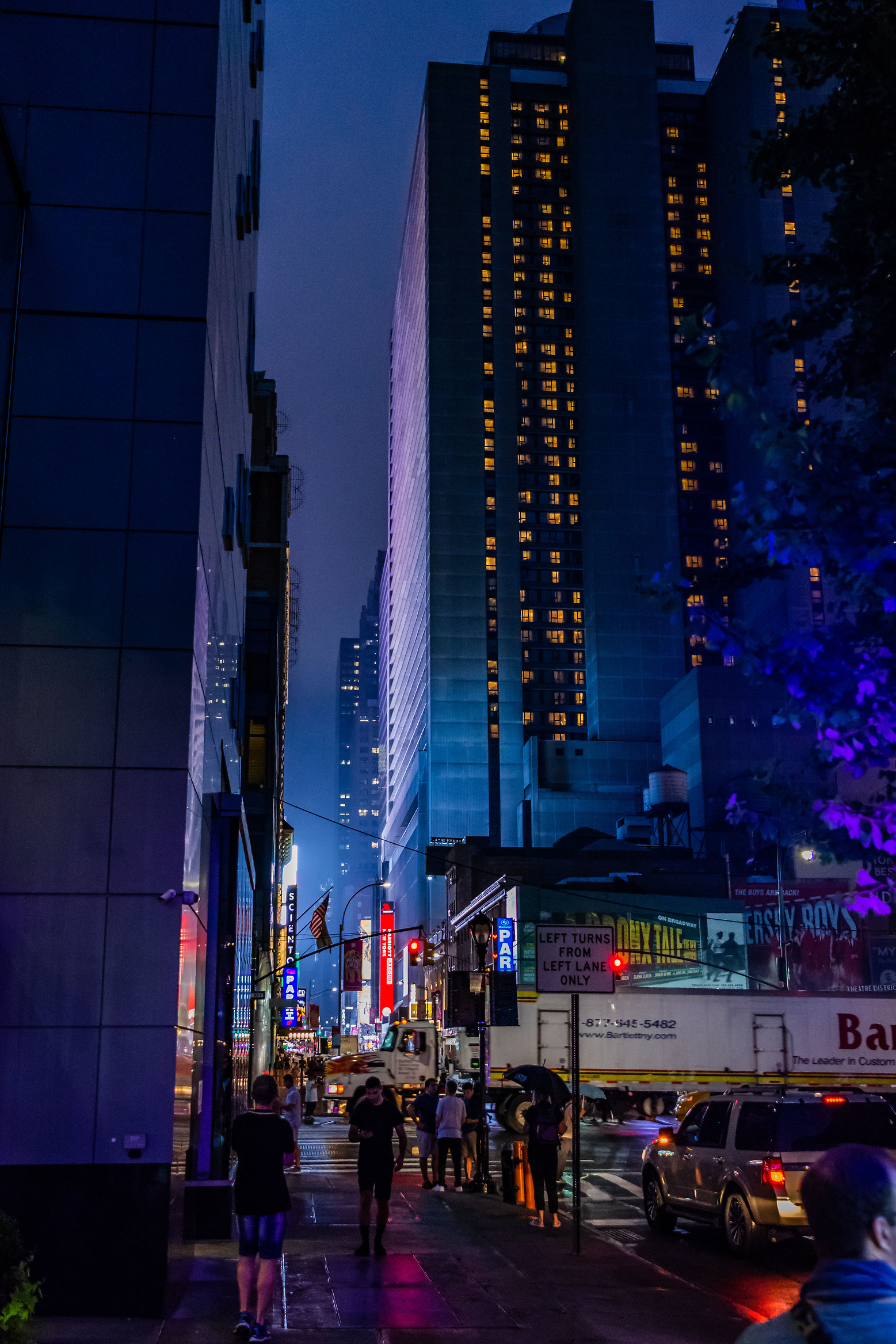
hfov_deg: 35.9
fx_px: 1381
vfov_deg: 51.9
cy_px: 675
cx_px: 457
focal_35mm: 37
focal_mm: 24
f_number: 2.8
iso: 3600
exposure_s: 1/125
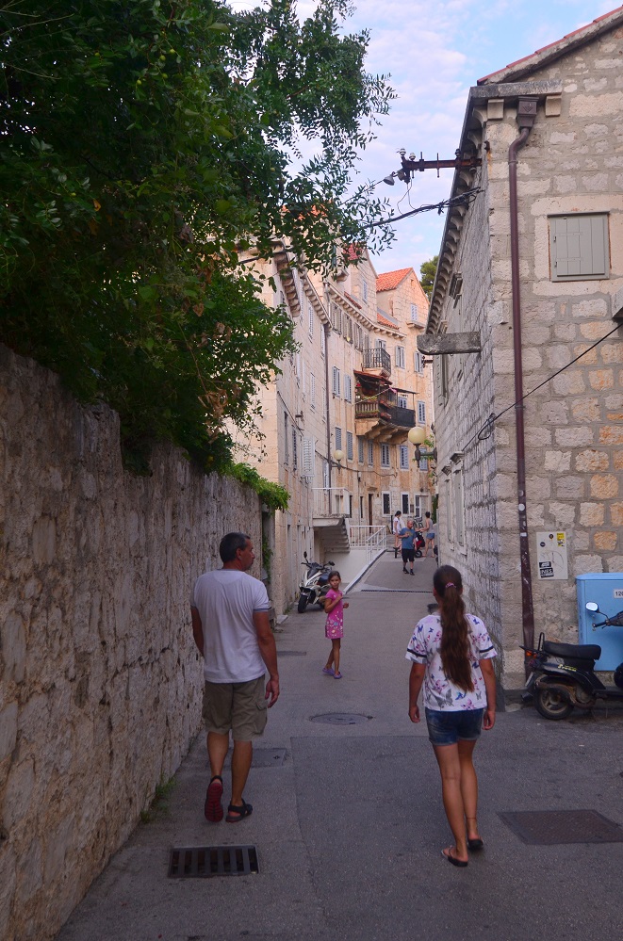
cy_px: 470
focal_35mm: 36
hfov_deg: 36.7
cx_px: 312
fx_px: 939
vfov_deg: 53.2
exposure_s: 1/160
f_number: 5.6
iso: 400
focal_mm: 24
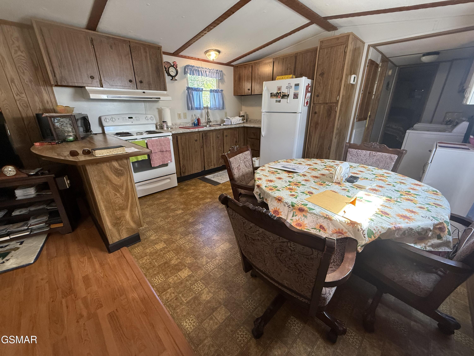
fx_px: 192
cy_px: 178
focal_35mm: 14
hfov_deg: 102.1
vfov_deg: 85.7
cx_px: 237
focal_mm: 2.22
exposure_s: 1/120
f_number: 2.2
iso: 320
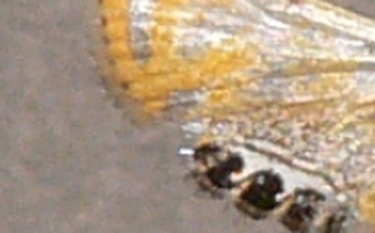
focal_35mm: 150
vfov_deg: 8.7
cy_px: 128
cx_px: 544
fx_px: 1531
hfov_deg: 13.3
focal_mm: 9.6
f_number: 4
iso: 100
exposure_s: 1/30
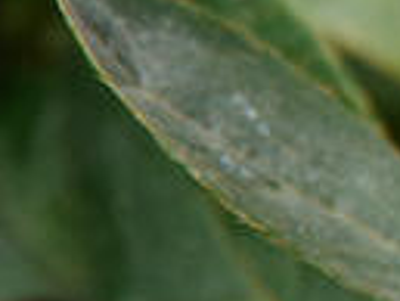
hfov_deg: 1.3
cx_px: 1126
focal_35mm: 1499
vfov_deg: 1.0
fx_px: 17338
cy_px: 5
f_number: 8
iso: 1600
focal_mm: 135
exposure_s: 1/200
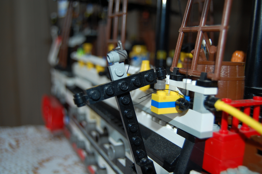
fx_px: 284
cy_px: 87
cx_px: 131
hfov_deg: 49.6
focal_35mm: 39
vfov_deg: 34.1
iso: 200
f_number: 4
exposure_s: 1/60
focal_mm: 26
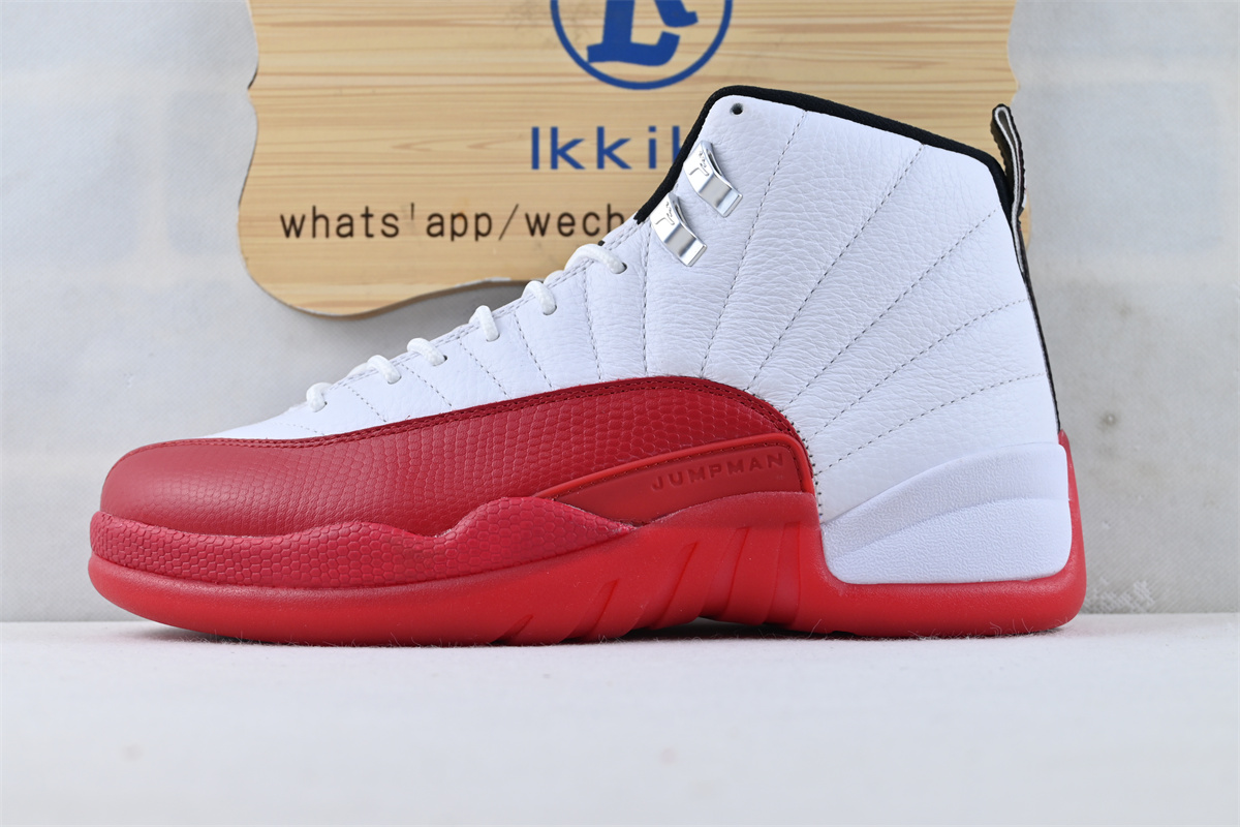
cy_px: 414
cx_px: 620
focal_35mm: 49
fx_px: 1679
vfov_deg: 27.7
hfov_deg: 40.5
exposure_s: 1/50
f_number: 5
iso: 100
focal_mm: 32.5
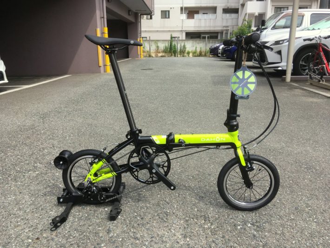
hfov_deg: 61.6
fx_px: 277
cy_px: 124
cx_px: 165
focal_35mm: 29
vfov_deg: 48.3
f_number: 2.2
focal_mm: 4.15
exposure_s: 1/466
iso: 25
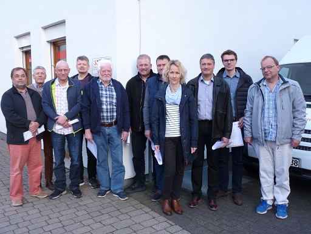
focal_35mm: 34
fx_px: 305
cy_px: 117
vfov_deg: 41.8
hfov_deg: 54.0
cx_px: 156
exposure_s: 1/30
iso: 80
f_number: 3
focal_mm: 6
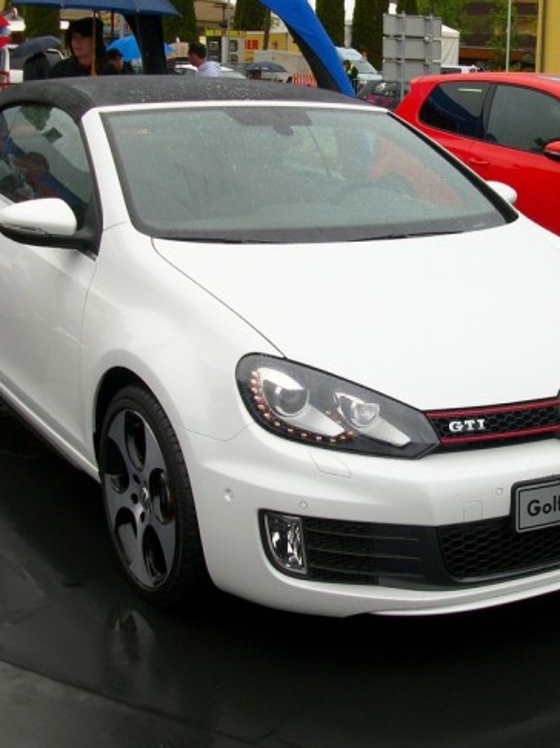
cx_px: 411
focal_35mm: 56
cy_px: 365
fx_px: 1209
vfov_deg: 34.4
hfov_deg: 25.8
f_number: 2.9
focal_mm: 5.7
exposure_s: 1/242
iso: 80
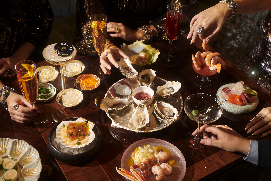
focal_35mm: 50
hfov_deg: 39.6
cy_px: 90
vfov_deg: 27.0
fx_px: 376
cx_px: 136
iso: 400
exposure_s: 1/100
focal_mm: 50
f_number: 5.6
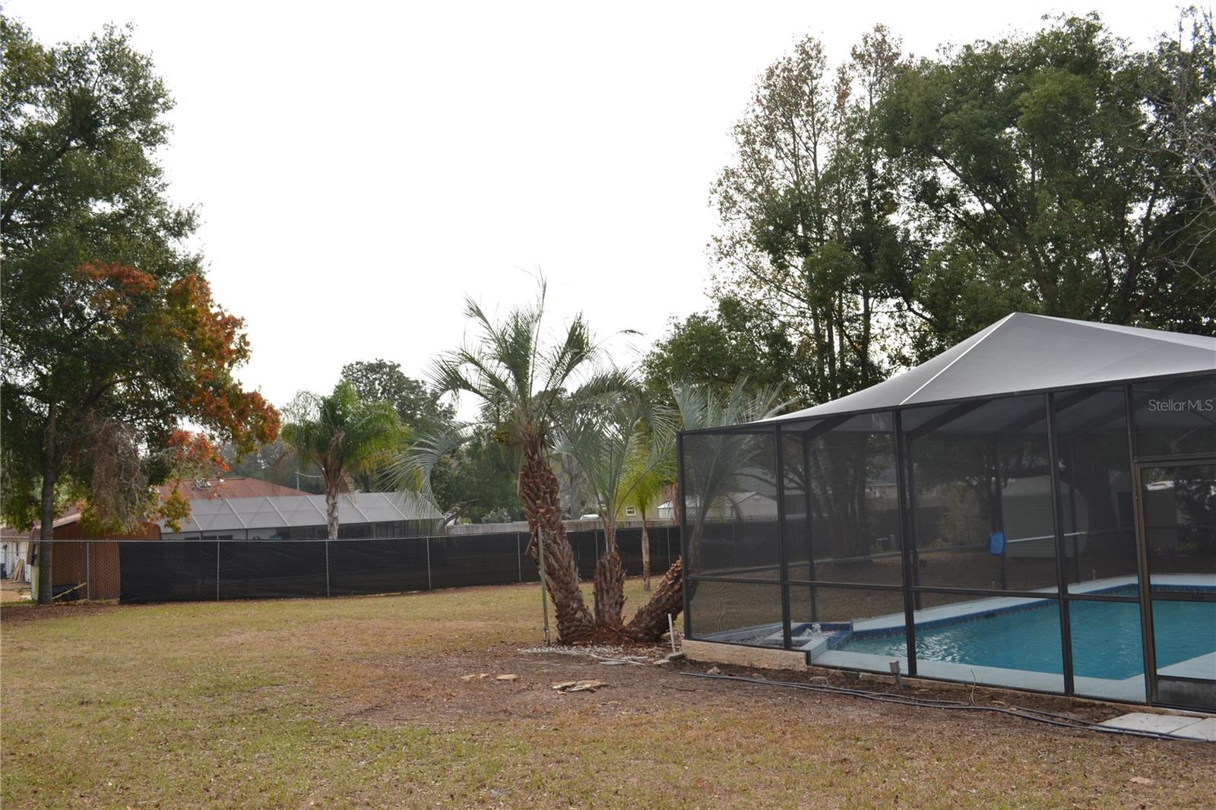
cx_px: 608
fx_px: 1013
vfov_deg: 43.6
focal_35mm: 30
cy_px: 405
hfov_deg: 61.9
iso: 100
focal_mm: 20
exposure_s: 1/200
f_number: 7.1
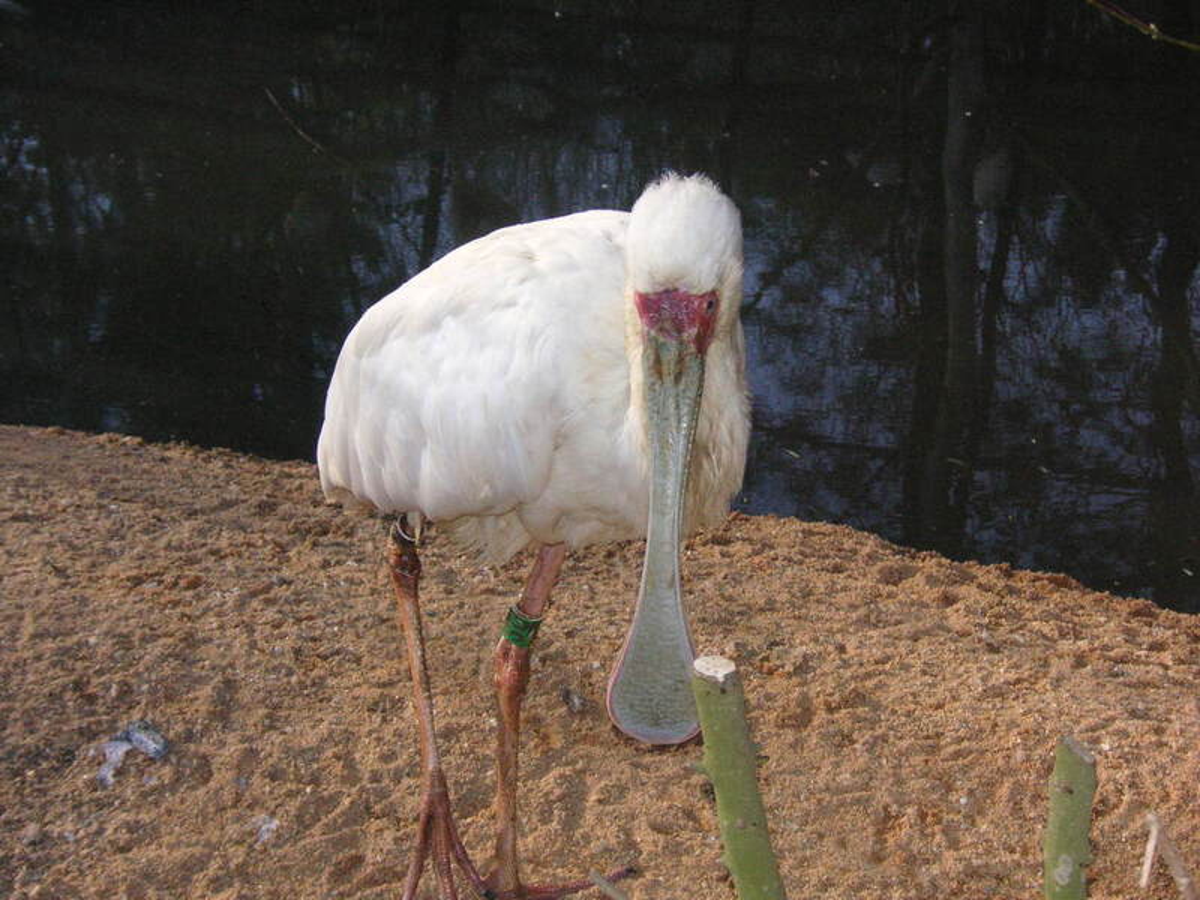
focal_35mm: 65
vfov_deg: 22.6
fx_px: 2253
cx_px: 600
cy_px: 450
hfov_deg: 29.8
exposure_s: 1/1000
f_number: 4
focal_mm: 10.8
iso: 160
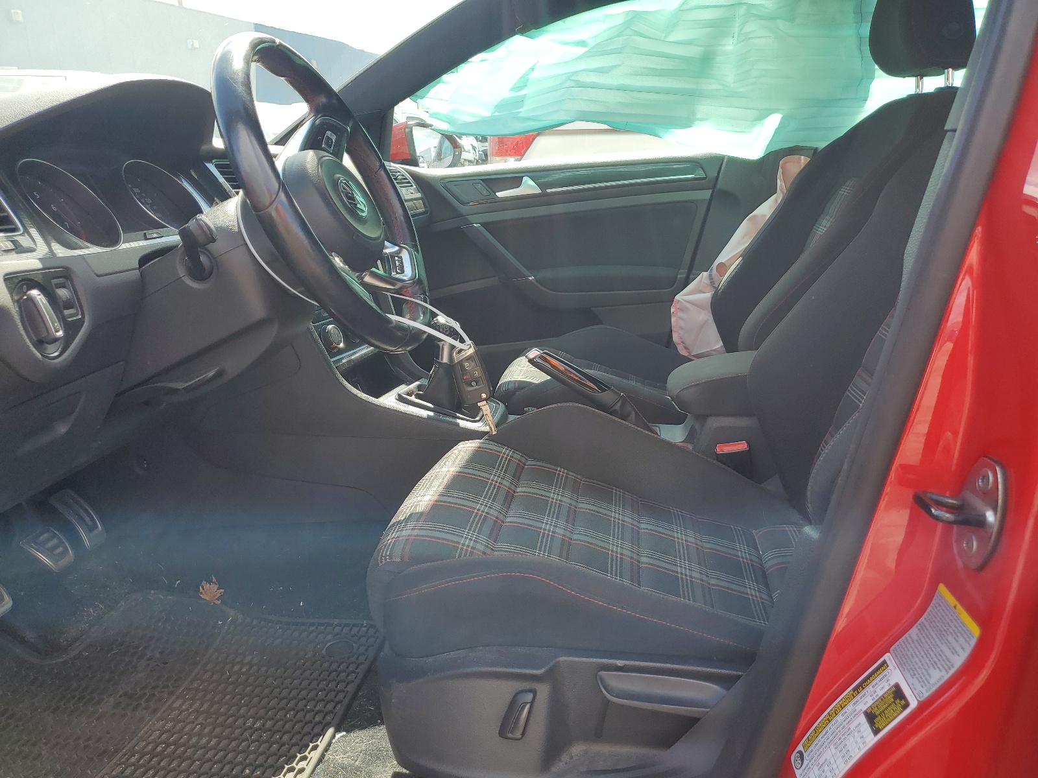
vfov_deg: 53.1
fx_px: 780
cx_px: 519
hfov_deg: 67.3
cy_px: 389
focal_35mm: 26
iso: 50
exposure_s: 1/667
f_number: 1.5
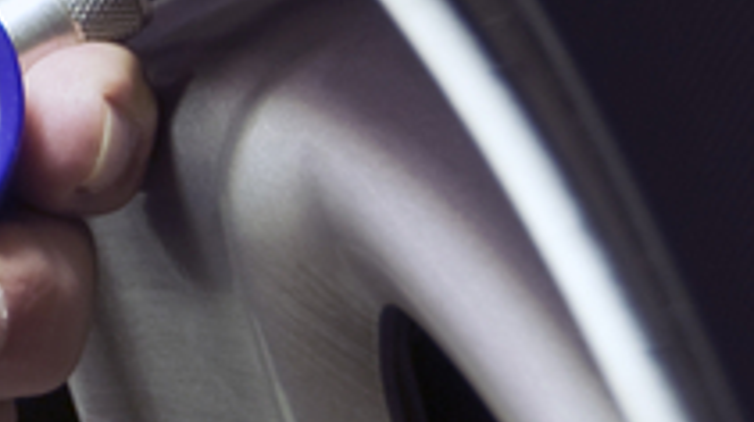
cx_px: -482
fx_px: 9673
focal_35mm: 484
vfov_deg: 2.5
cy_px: 11
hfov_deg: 4.4
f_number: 5
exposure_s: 1/2
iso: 200
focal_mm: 65
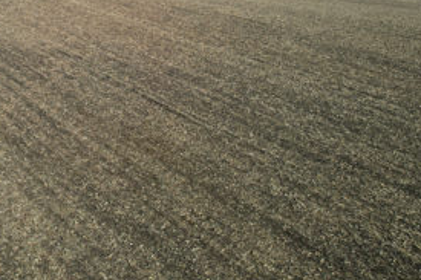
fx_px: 421
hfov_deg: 50.8
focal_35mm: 36
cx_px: 101
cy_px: 73
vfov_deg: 36.1
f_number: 2.8
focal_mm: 8.38
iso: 100
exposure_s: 1/2000
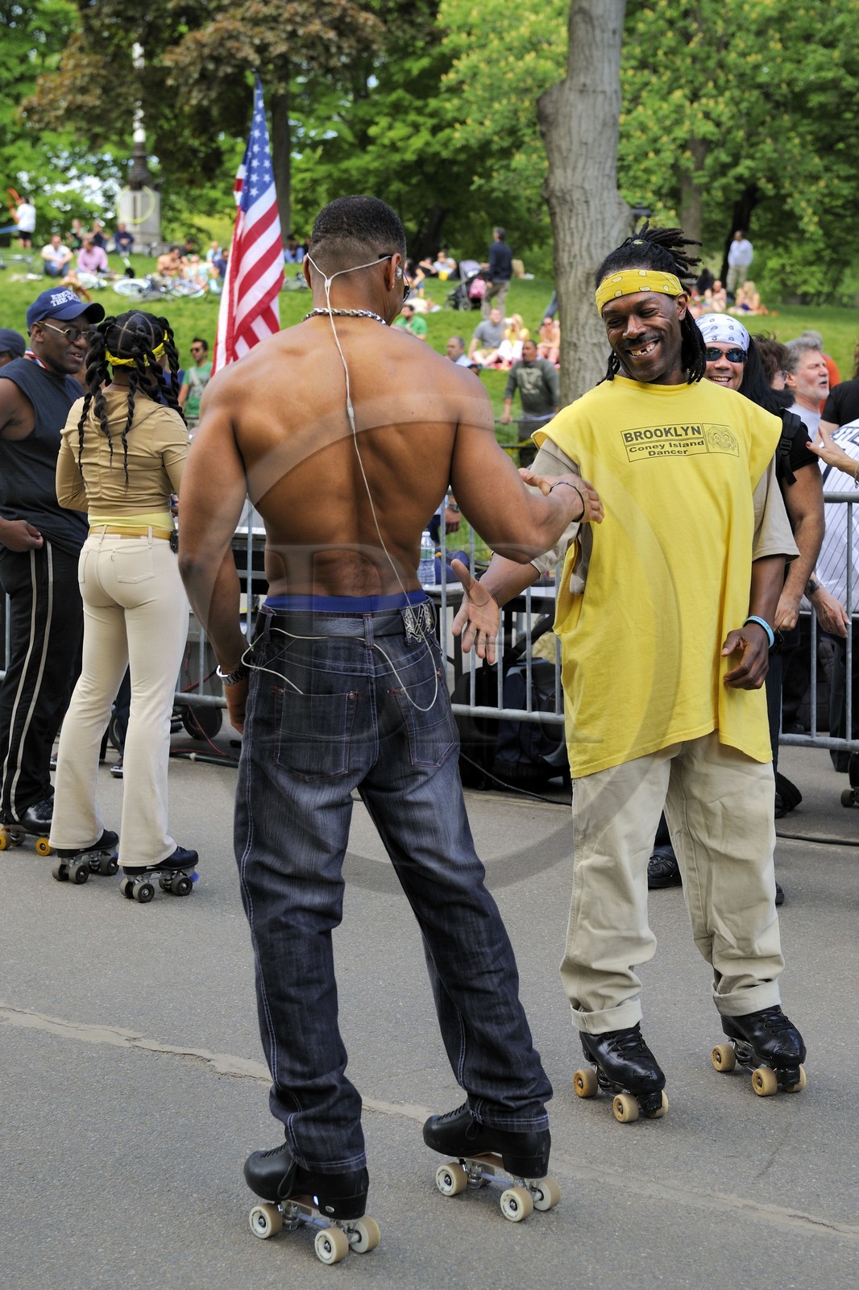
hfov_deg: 21.9
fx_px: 2220
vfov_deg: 32.4
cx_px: 430
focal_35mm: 62
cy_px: 645
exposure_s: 1/400
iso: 400
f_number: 5
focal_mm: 62
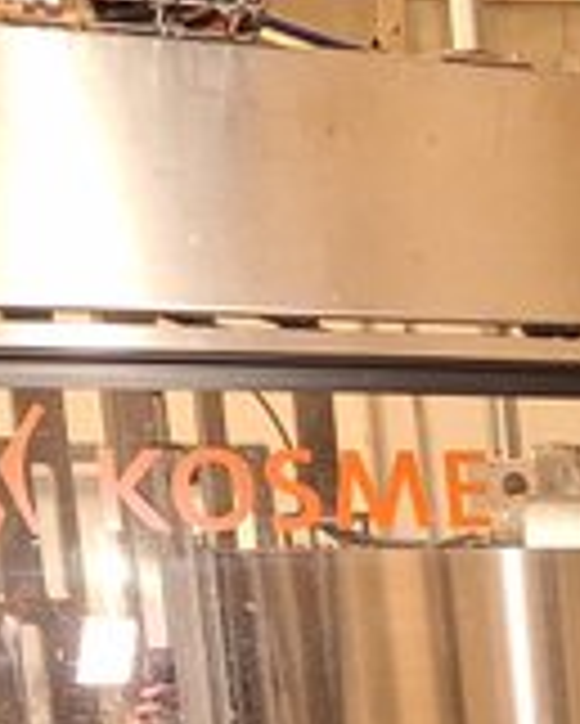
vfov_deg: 20.2
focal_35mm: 88
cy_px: 897
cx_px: 1104
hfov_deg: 14.8
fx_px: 1886
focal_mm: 5.54
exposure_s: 1/30
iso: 250
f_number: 1.8
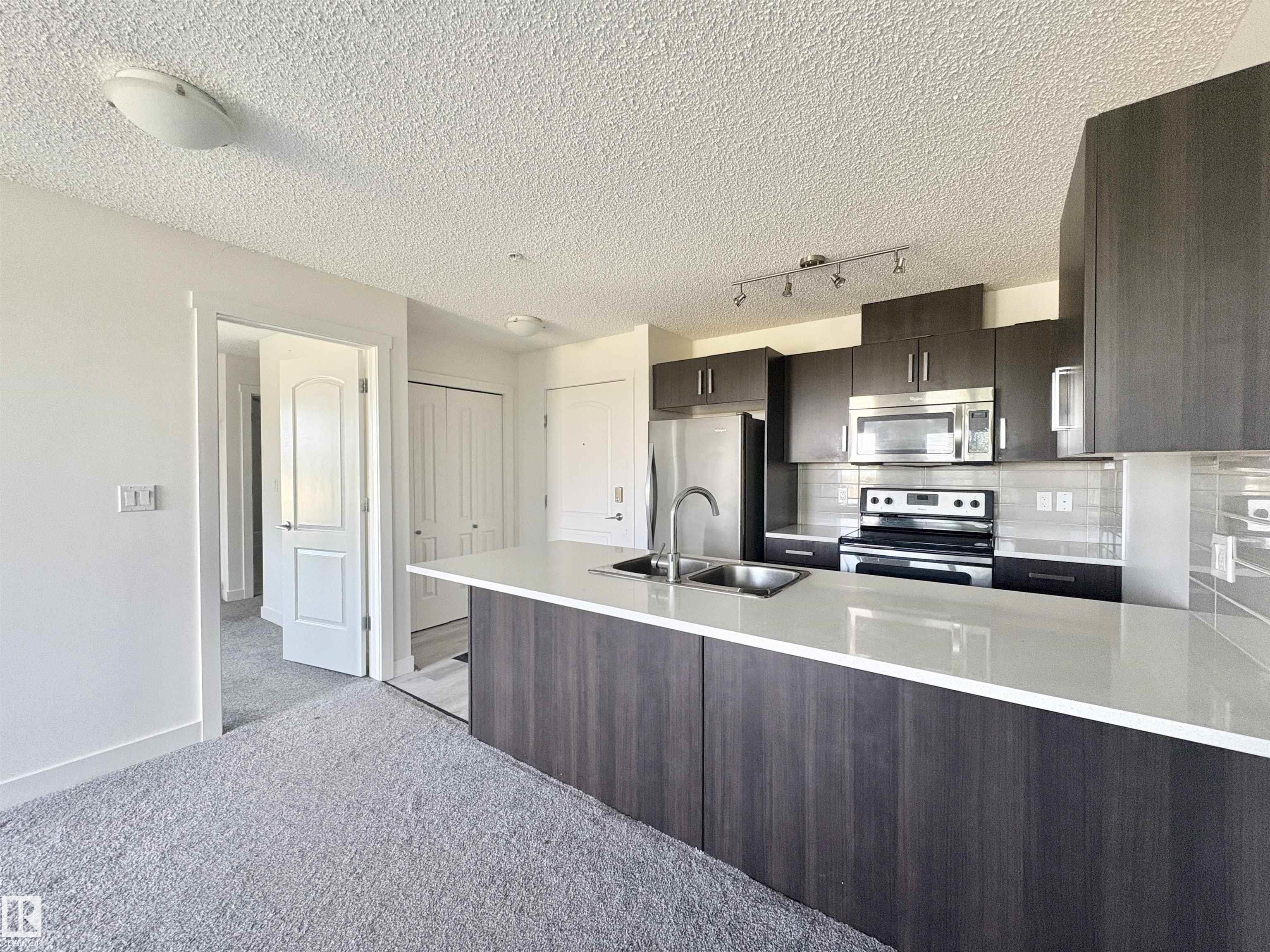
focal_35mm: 14
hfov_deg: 102.1
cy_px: 476
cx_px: 635
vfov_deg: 85.7
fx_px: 514
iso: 250
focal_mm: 2.22
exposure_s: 1/71
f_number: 2.2
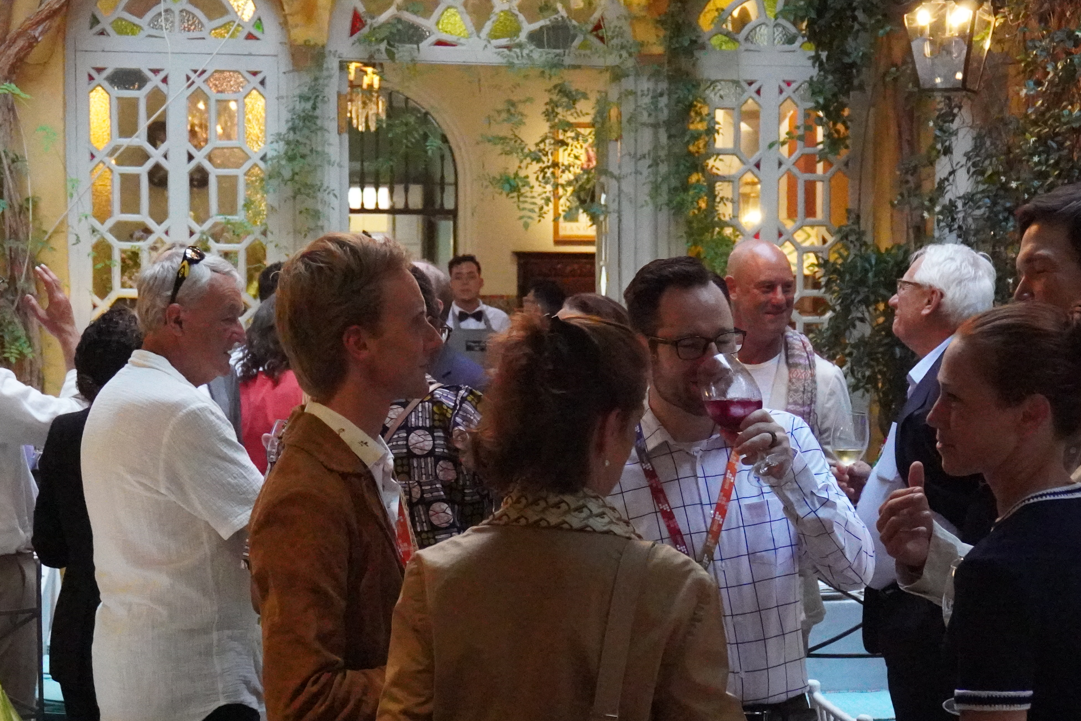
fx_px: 2305
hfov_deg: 26.4
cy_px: 503
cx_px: 577
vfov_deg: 17.7
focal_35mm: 77
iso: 16000
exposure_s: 1/640
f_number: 5
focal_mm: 33
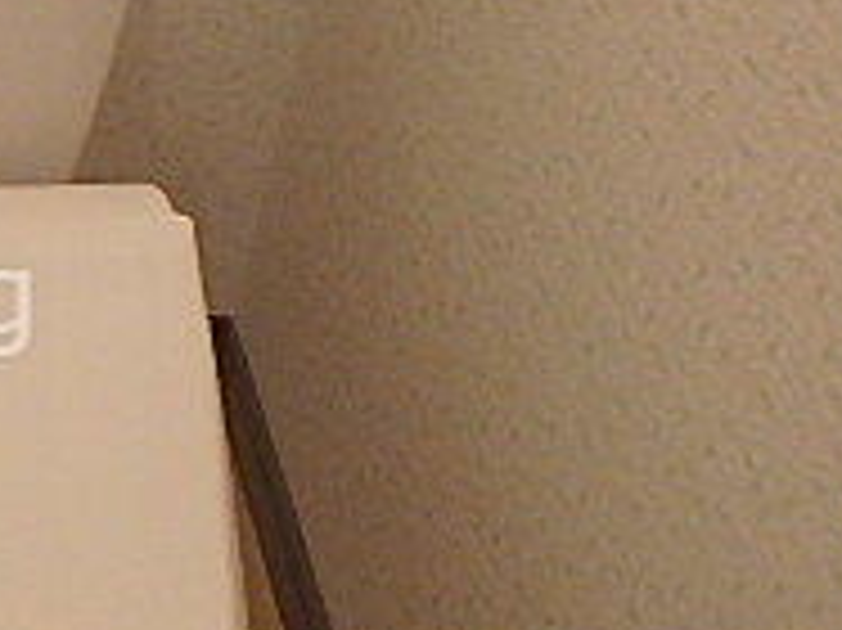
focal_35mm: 72
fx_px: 1750
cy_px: 302
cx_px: -252
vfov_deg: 20.4
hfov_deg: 23.8
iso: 320
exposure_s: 1/30
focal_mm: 3.7
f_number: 3.5
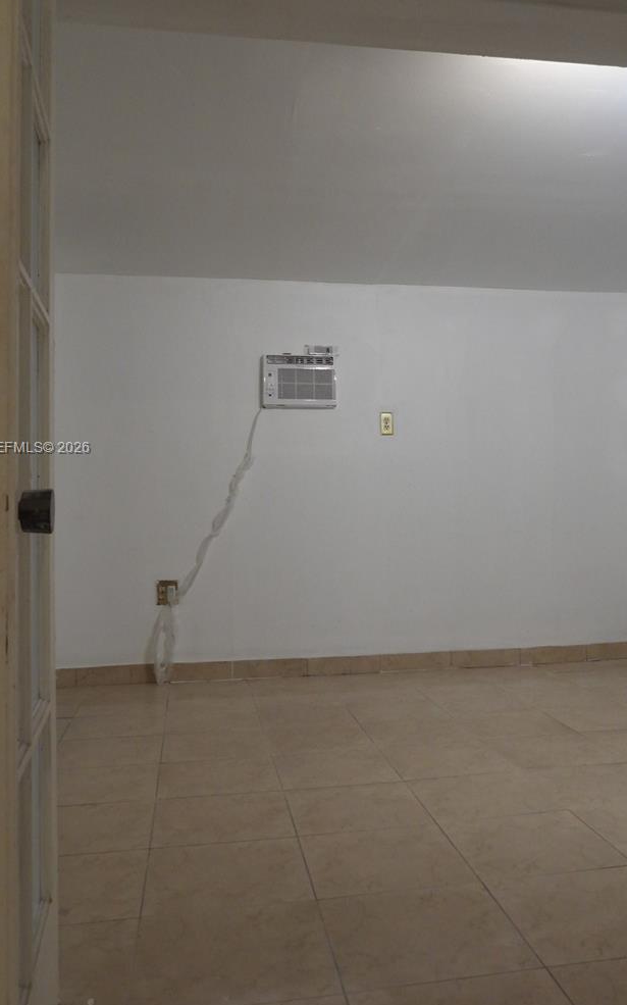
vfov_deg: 61.1
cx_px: 360
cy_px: 449
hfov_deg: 40.5
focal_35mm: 31
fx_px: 848
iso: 180
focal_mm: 4.3
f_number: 2.8
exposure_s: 1/30
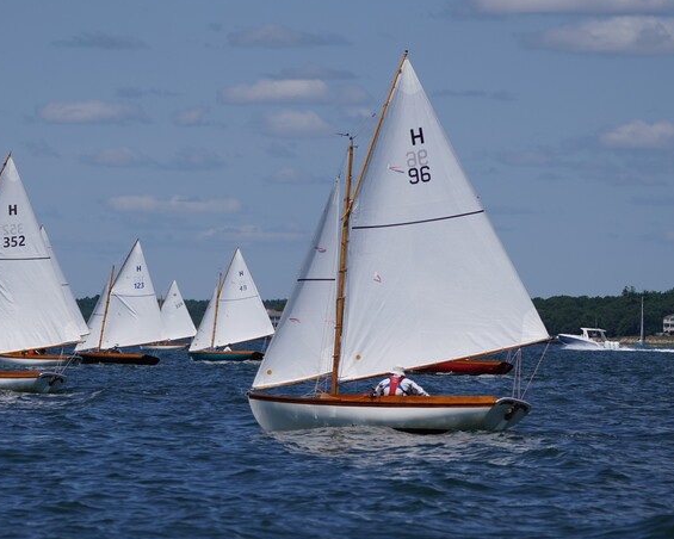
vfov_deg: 5.2
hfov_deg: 6.5
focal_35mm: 299
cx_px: 272
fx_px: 5964
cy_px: 245
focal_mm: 150
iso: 100
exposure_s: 1/1600
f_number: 5
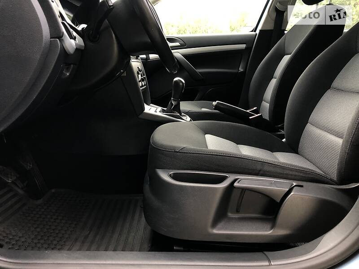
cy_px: 134
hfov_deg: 63.4
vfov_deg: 49.7
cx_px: 180
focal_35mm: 28
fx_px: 290
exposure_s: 1/30
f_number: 1.8
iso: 32
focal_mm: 4
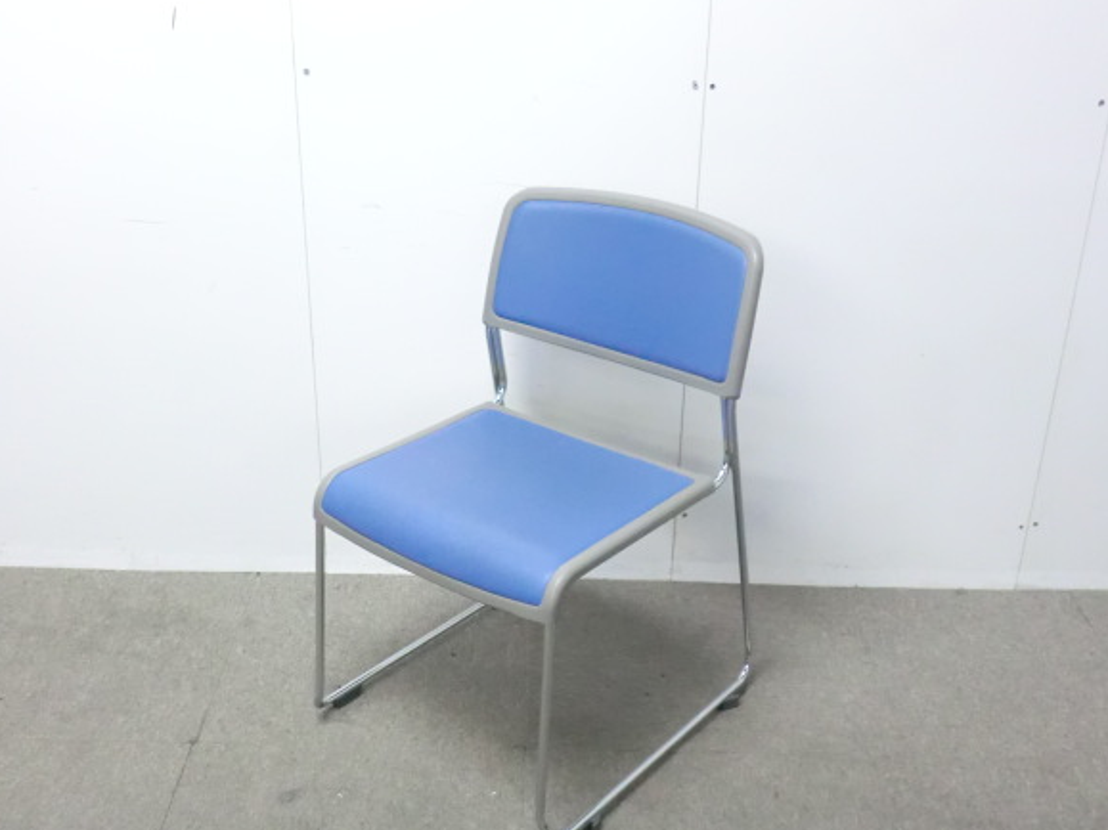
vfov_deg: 34.3
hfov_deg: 44.8
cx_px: 542
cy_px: 430
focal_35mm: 42
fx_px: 1344
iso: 800
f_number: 3.9
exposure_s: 1/30
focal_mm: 6.9
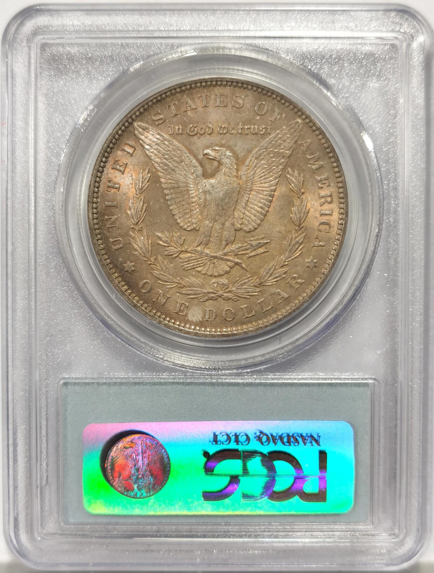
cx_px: 217
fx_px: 897
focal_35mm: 54
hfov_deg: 27.2
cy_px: 286
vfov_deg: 35.4
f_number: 16
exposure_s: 1/100
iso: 100
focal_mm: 5.56
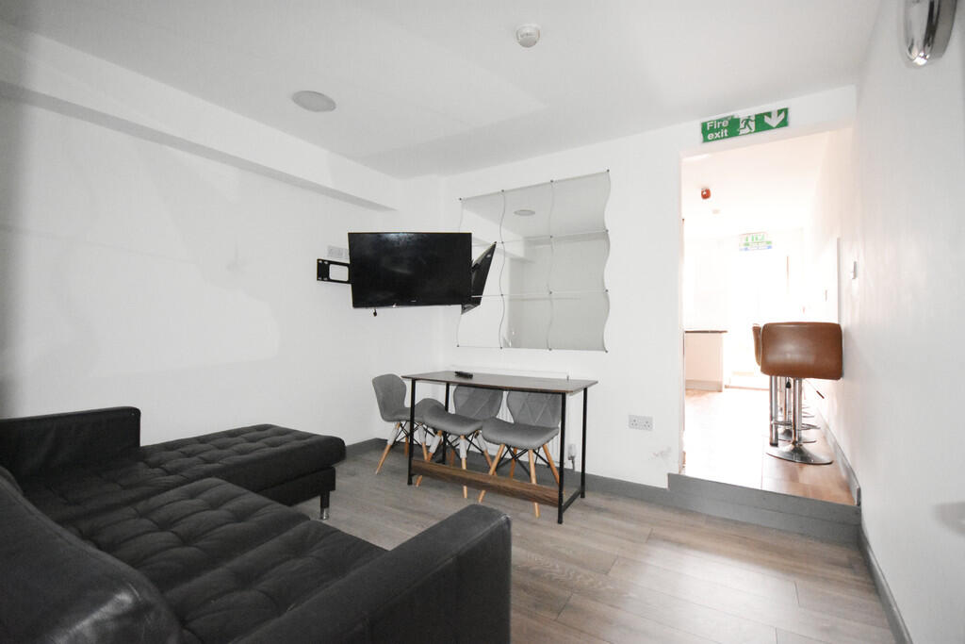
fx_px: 402
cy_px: 322
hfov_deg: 100.4
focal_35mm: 15
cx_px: 482
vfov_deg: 77.3
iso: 6400
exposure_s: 1/60
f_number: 4
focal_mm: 10
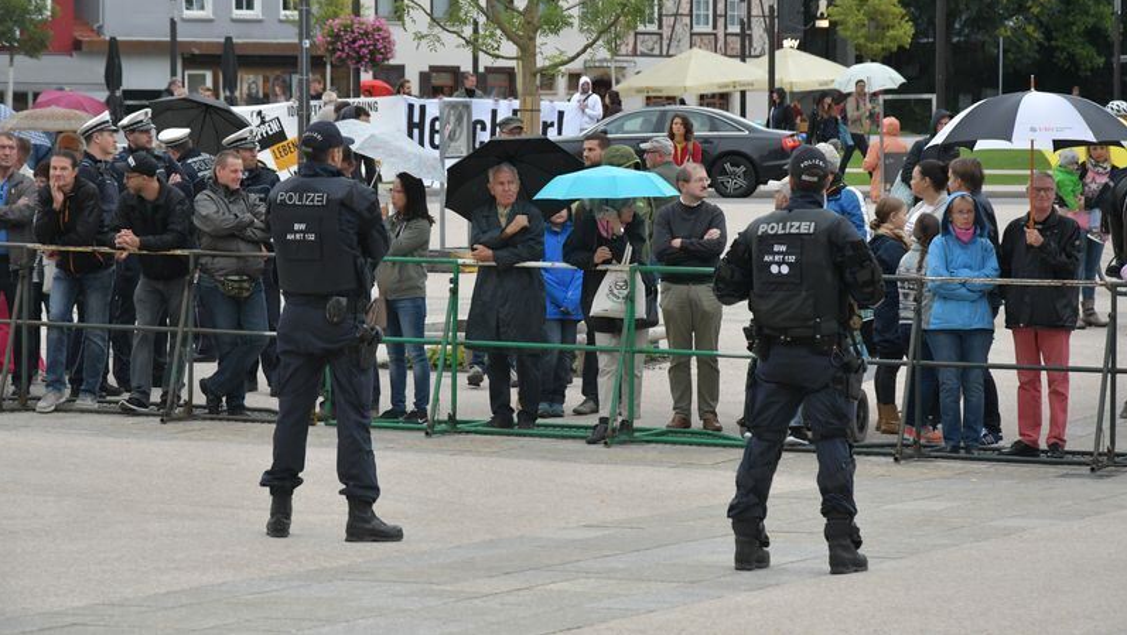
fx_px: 4335
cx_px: 563
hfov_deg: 14.8
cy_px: 260
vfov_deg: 8.4
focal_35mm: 145
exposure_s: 1/250
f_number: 8
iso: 1600
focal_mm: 92
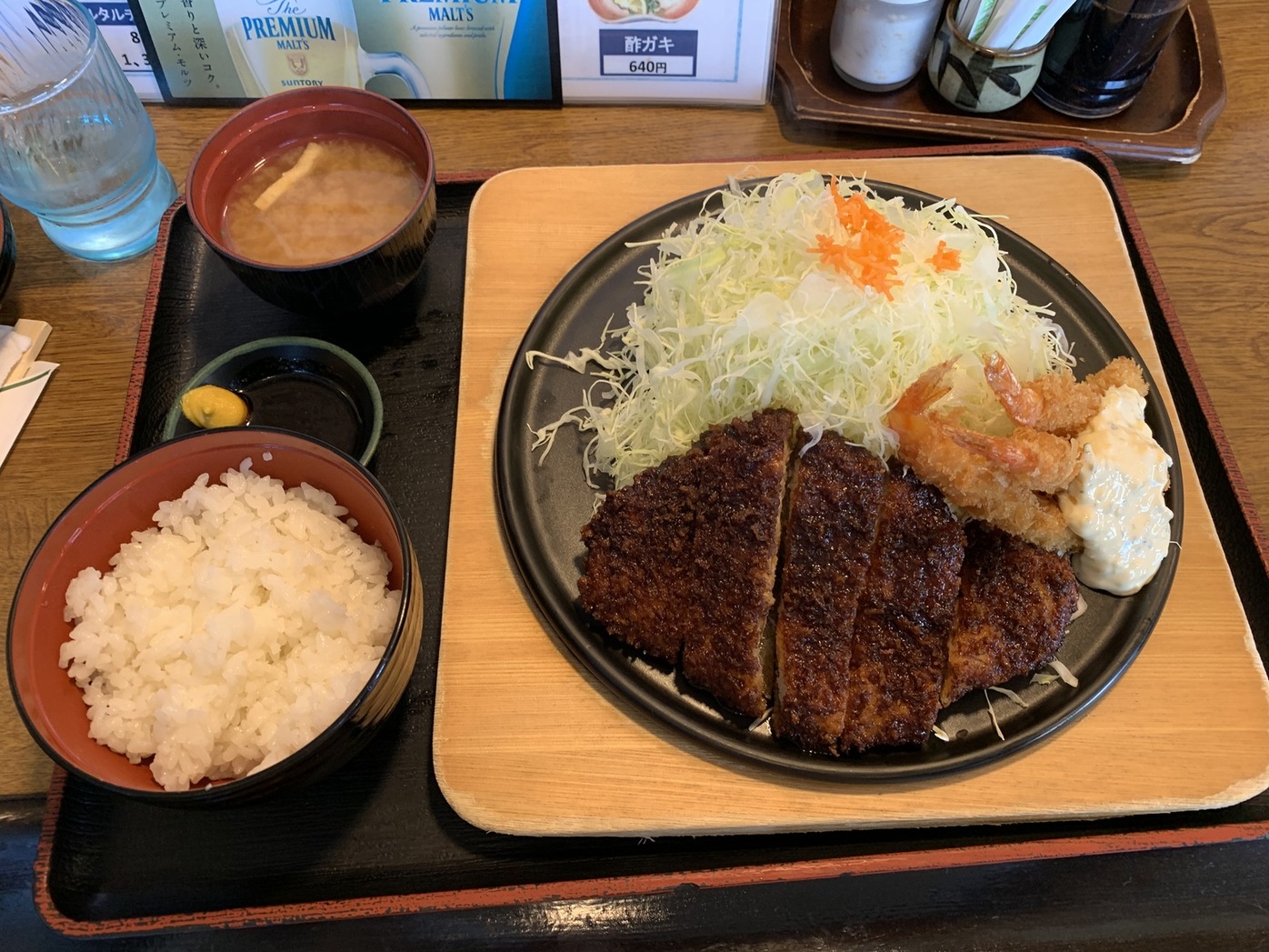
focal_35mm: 26
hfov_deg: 67.3
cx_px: 634
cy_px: 476
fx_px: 953
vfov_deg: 53.1
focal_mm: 4.25
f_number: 1.8
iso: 100
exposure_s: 1/60
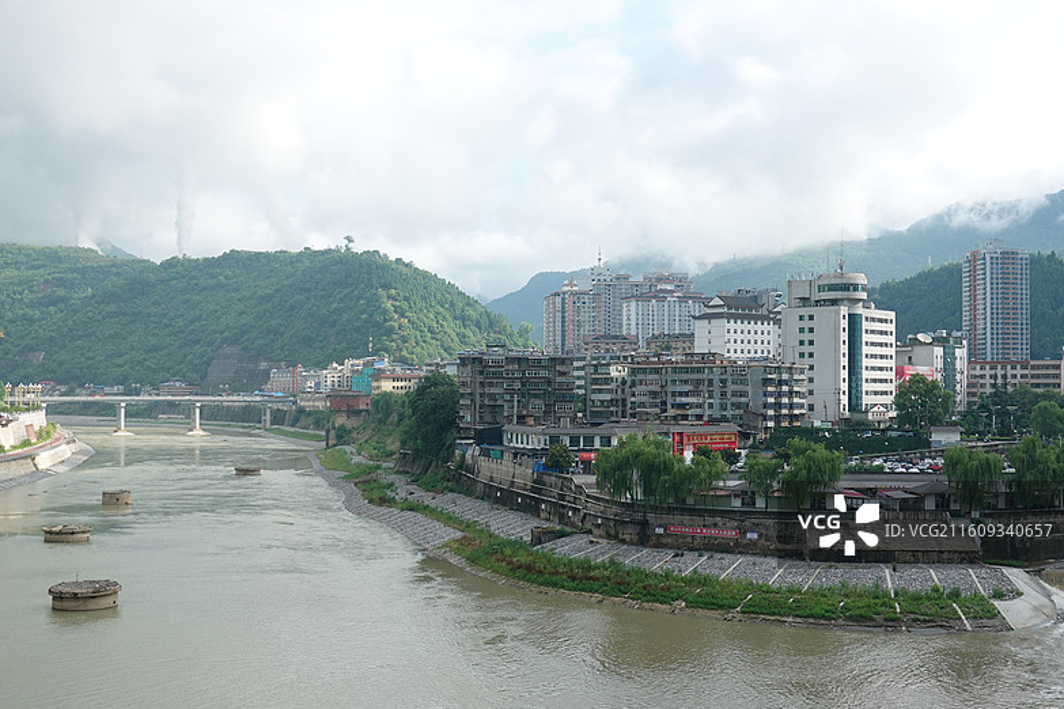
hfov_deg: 41.9
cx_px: 537
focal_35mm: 47
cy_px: 357
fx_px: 1389
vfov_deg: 28.6
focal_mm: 16.86
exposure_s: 1/250
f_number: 5.6
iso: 125
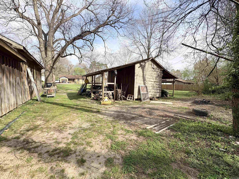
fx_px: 97
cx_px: 120
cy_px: 90
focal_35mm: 14
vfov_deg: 85.7
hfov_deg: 102.1
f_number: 2.2
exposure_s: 1/1143
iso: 50
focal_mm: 2.22
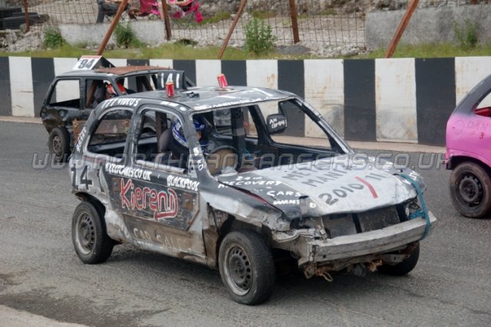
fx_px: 1329
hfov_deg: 20.9
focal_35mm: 98
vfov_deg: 14.0
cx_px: 246
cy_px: 164
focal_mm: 65
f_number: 5.3
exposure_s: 1/500
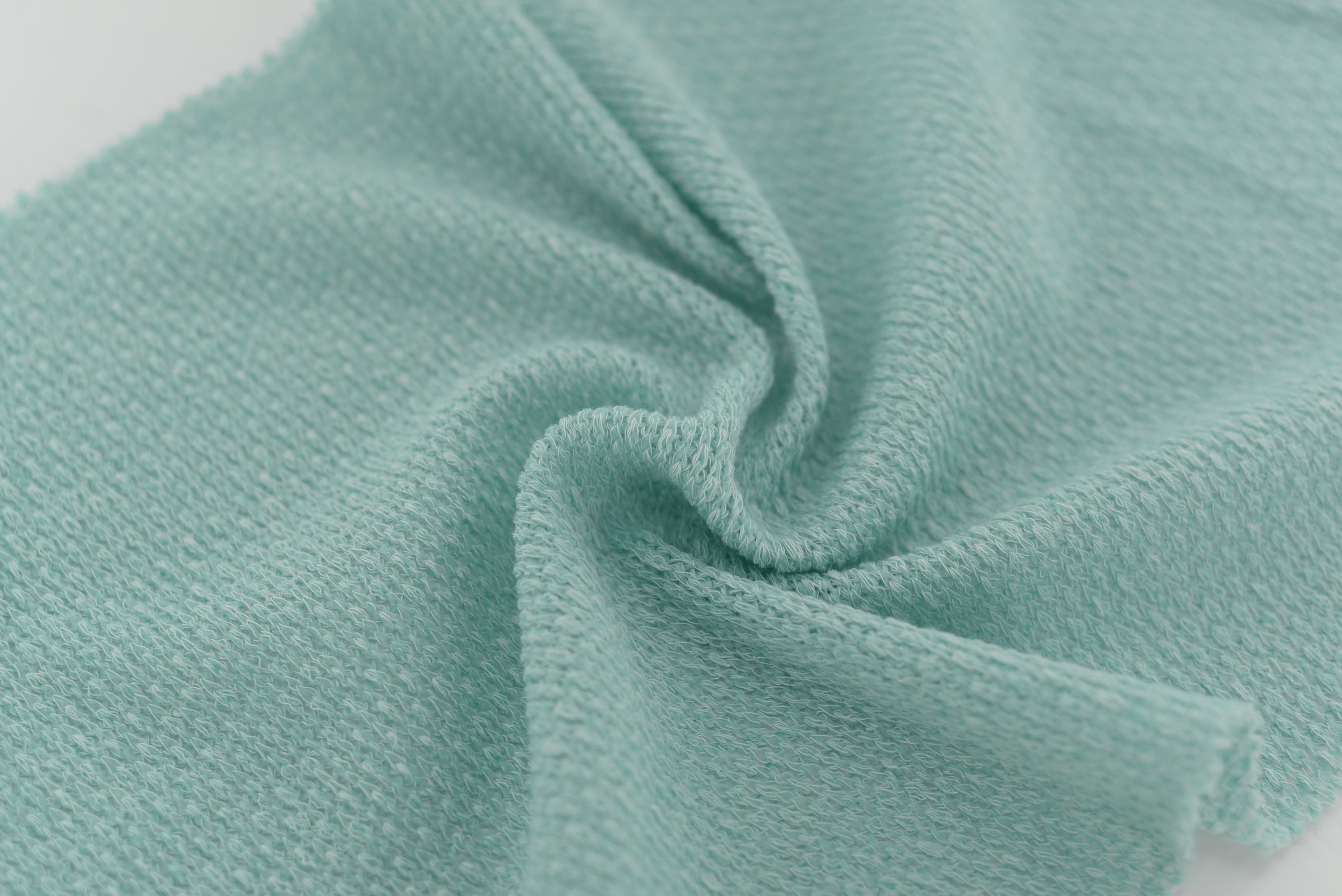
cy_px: 448
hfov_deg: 39.6
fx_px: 1865
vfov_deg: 27.0
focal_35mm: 50
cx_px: 671
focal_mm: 50
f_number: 3.5
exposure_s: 1/200
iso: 100
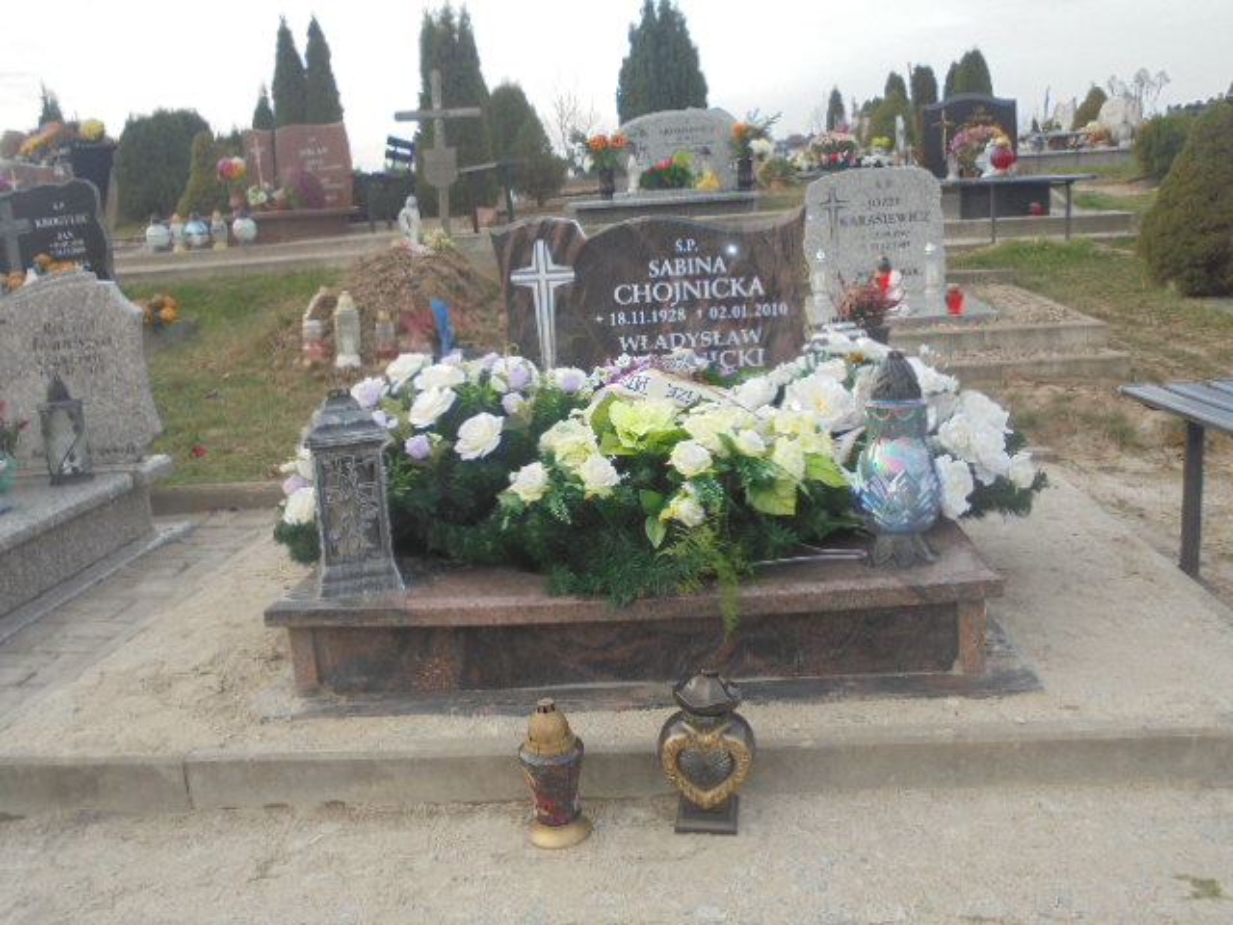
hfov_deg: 54.0
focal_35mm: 34
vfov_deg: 41.8
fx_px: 1211
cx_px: 616
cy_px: 462
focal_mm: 6.1
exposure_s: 1/125
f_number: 4
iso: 100
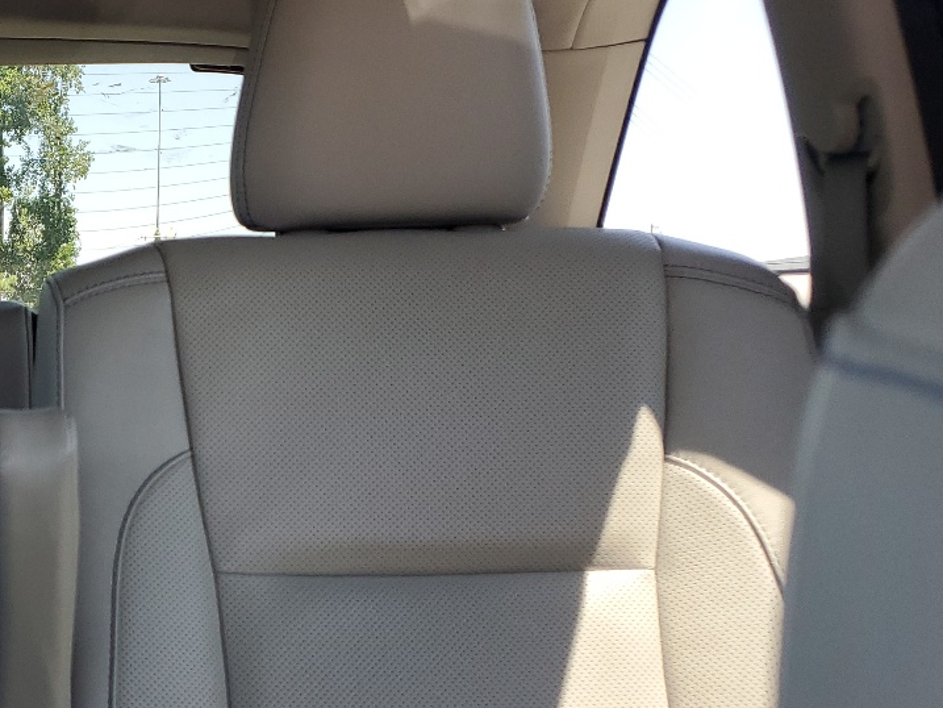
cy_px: 538
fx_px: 1580
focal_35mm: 58
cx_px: -42
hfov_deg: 30.4
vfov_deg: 24.9
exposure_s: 1/120
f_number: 1.5
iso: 51
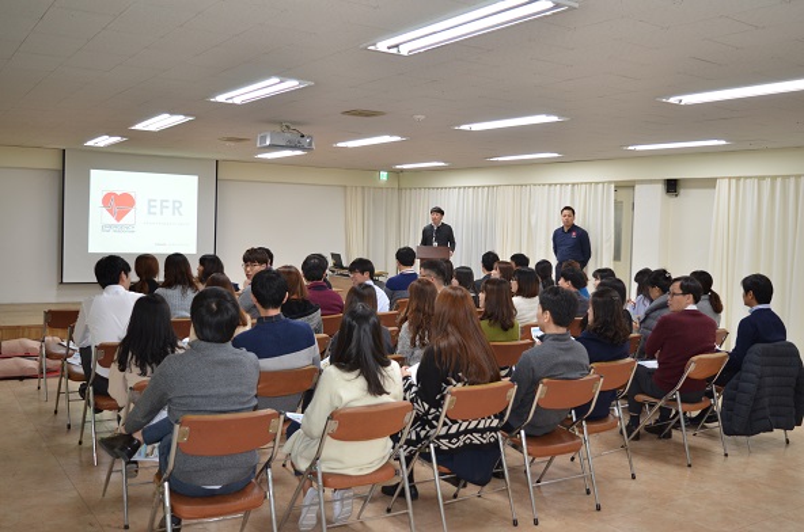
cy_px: 266
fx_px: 802
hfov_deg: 53.2
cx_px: 402
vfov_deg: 36.7
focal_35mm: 36
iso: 400
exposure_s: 1/80
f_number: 4
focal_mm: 24
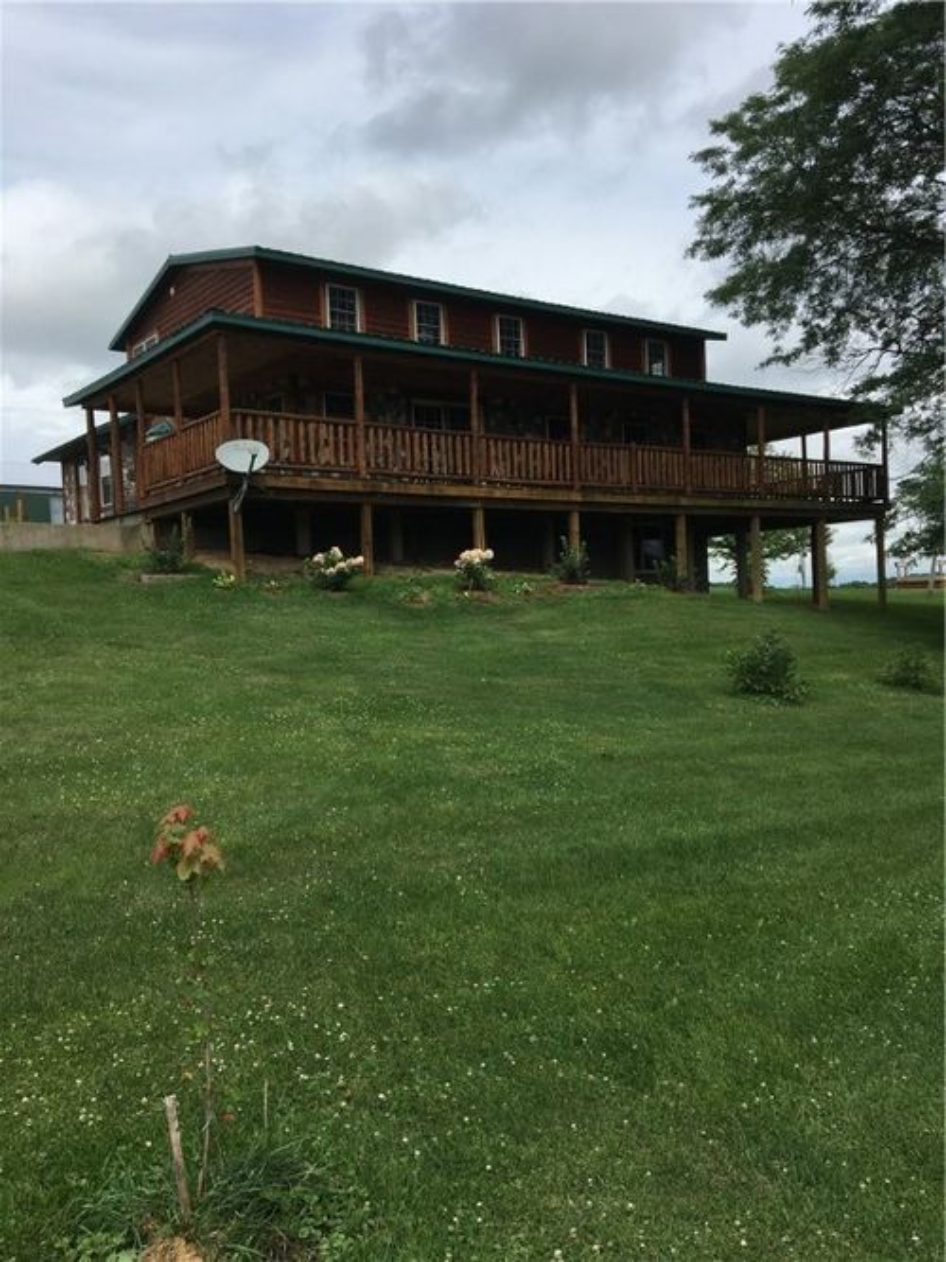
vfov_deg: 61.7
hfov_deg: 48.2
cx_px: 473
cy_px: 631
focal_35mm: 29
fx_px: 1057
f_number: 2.2
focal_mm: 4.15
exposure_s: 1/1832
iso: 25
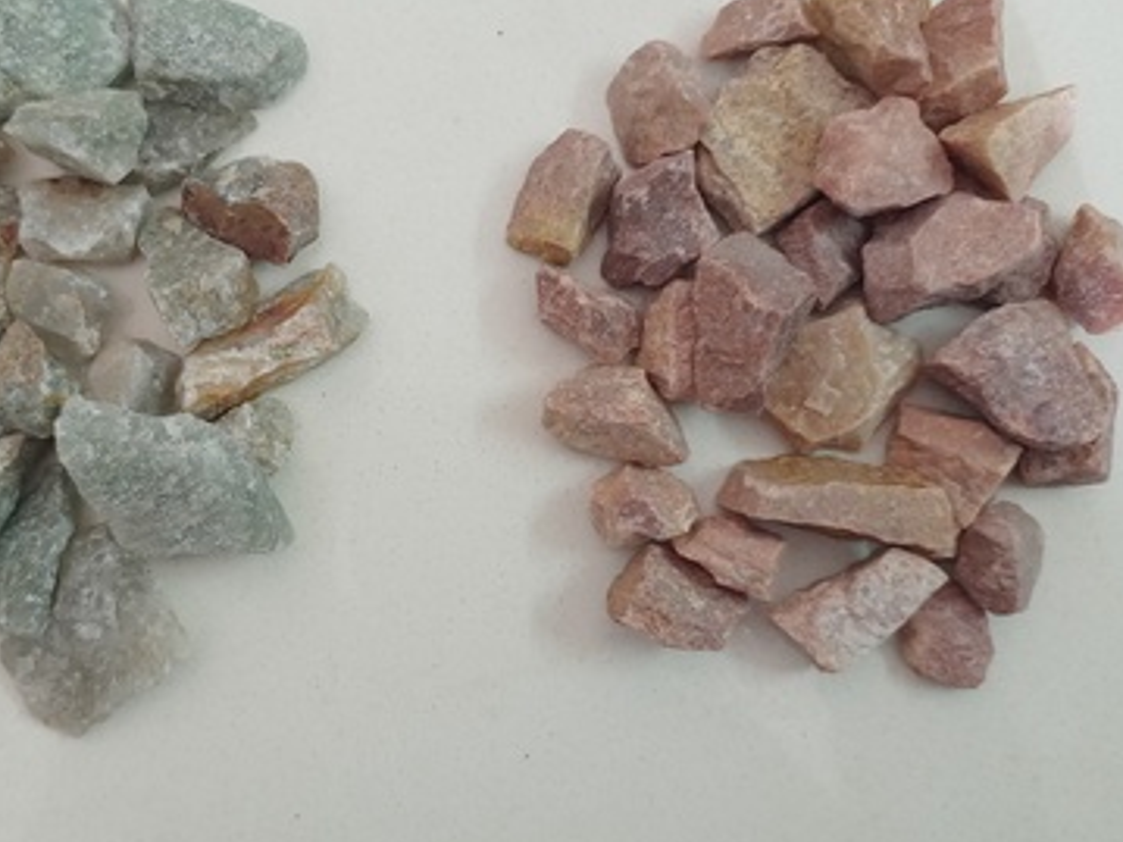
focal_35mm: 39
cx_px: 413
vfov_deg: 36.8
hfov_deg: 47.4
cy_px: 449
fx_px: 1265
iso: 390
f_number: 1.79
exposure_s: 1/50
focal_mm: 3.77
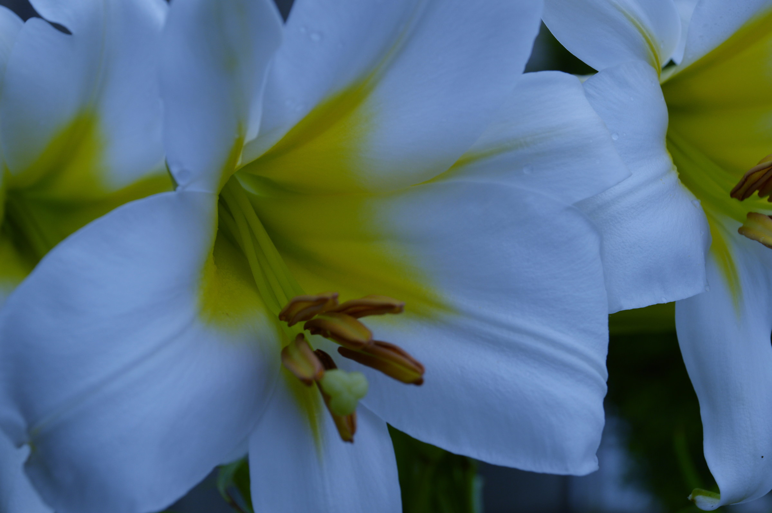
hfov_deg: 21.9
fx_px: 1992
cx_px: 386
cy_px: 256
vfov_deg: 14.7
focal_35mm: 93
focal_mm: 62
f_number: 8
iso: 180
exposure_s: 1/250
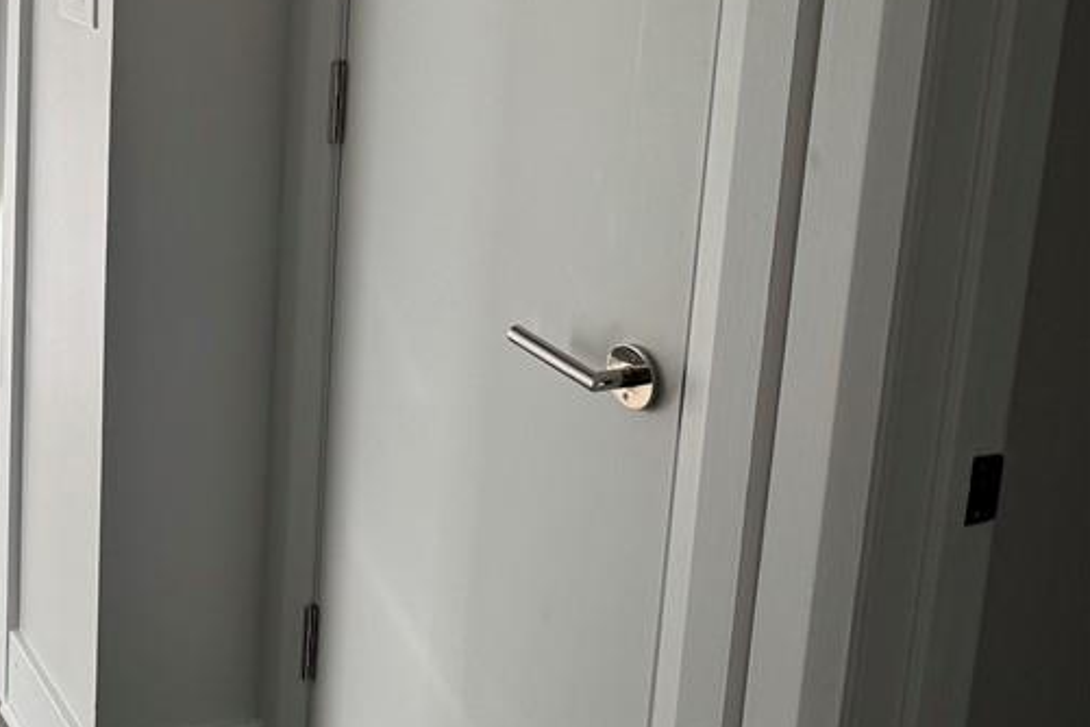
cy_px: 4
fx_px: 1544
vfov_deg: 25.2
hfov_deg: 35.0
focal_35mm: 51
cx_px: -20
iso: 80
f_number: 1.78
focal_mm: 6.76
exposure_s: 1/448
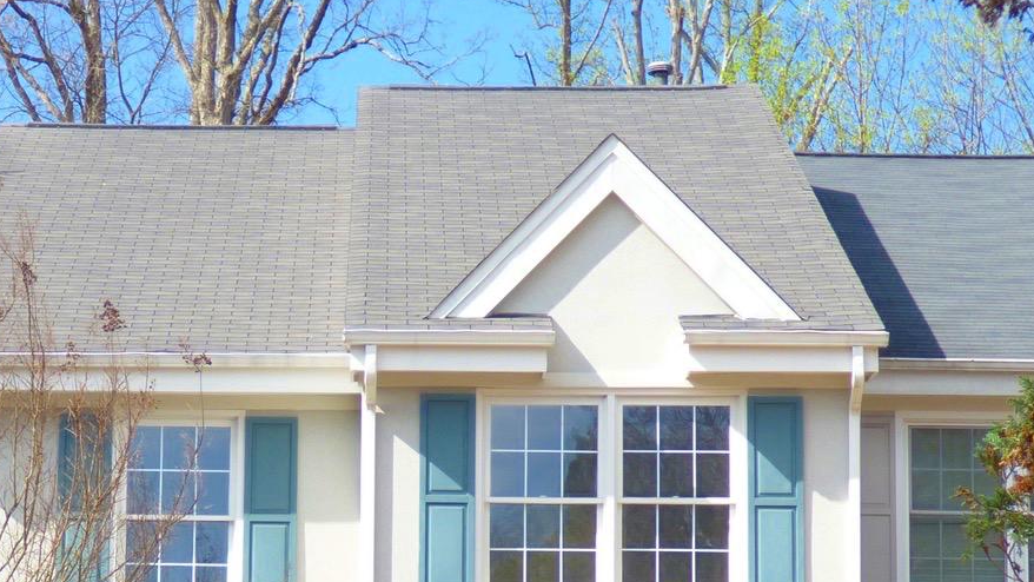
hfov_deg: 17.5
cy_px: 551
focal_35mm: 122
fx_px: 3345
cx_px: 325
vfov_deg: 9.9
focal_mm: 8.68
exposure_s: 1/500
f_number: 3.8
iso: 100
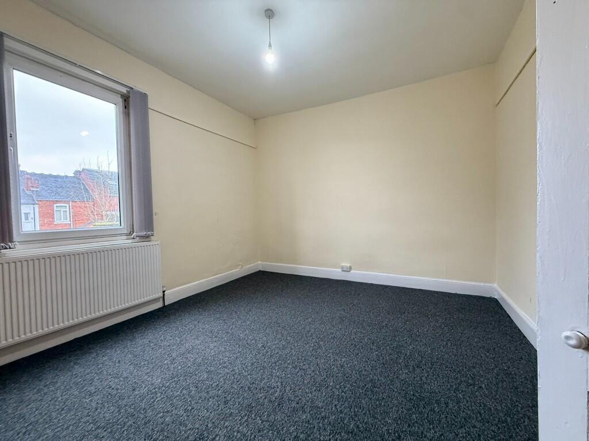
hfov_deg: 102.1
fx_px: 238
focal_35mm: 14
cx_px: 294
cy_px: 220
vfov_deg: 85.7
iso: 320
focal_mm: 2.22
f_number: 2.2
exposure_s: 1/50
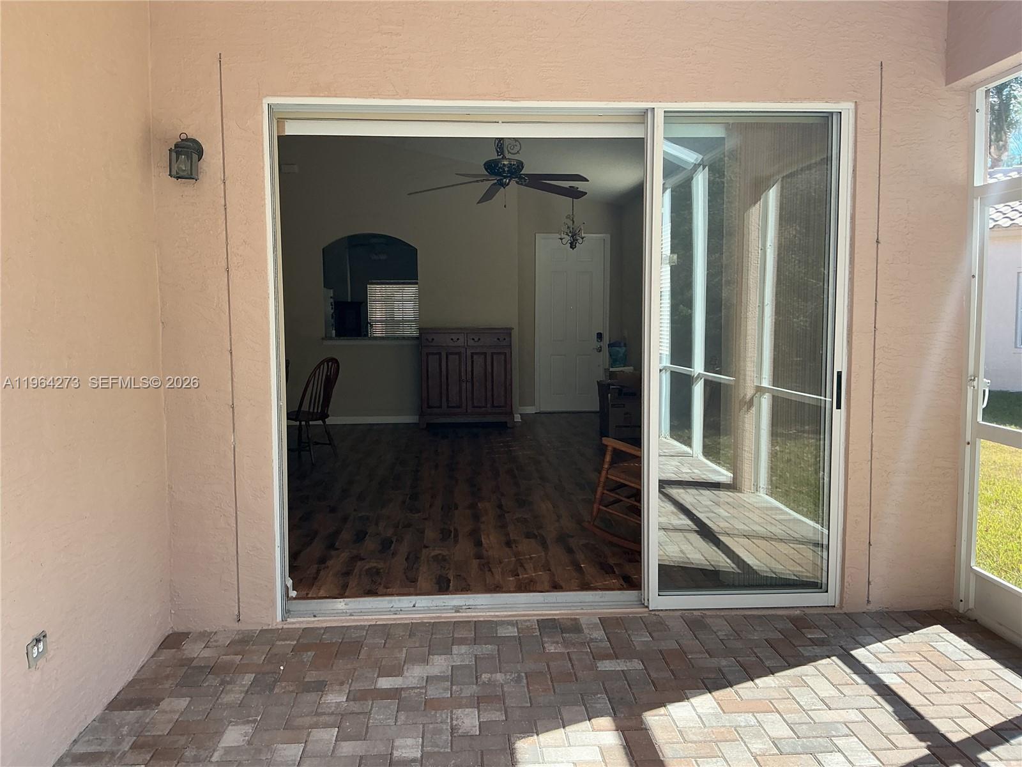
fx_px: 856
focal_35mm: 29
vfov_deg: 48.2
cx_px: 511
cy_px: 384
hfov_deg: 61.7
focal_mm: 3
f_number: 1.8
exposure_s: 1/208
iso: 25
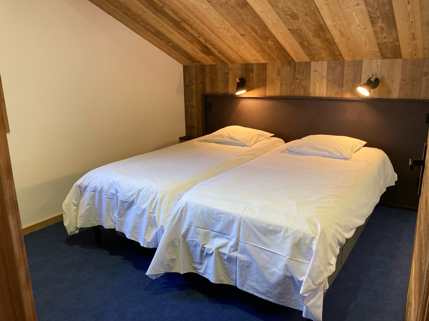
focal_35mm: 28
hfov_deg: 63.4
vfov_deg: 49.7
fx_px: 347
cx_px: 214
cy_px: 160
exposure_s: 1/50
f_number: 1.8
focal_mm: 3.99
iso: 100
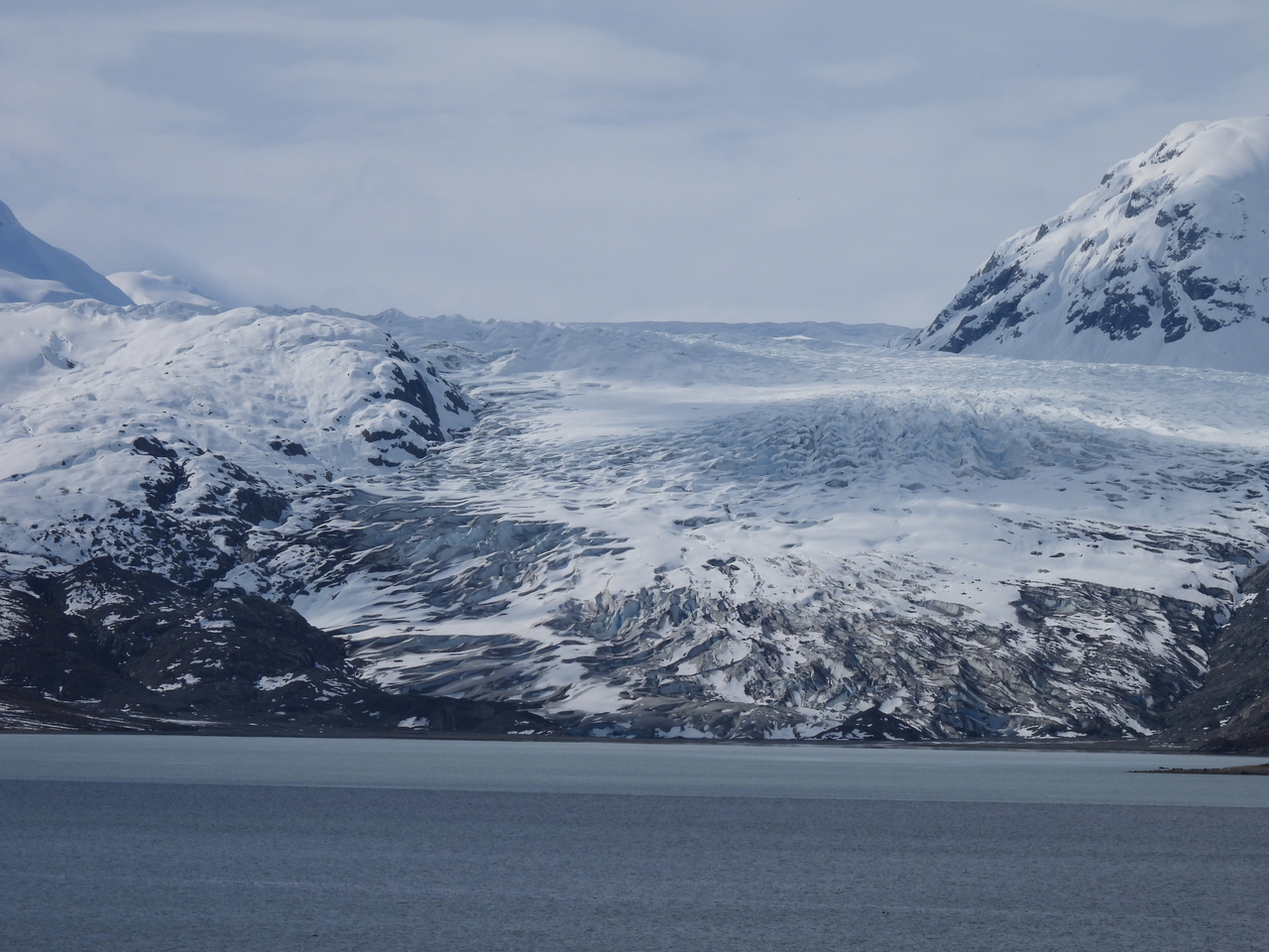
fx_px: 8065
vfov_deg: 6.8
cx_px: 634
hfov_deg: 9.0
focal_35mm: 220
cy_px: 476
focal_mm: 39.3
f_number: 6.3
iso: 100
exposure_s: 1/1600
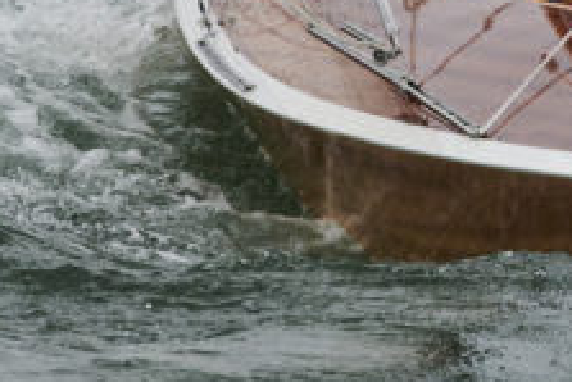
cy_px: -120
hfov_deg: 3.9
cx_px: 652
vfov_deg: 2.6
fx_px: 8474
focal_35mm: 533
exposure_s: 1/320
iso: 250
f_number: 8
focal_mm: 155
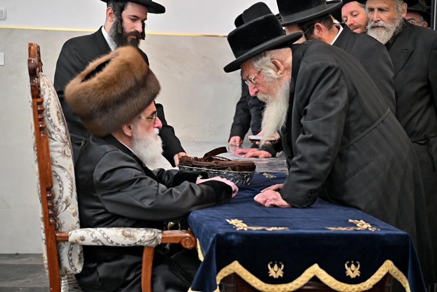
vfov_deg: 19.5
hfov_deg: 28.8
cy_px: 146
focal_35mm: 70
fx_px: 850
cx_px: 218
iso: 1250
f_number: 4
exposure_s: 1/320
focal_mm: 70
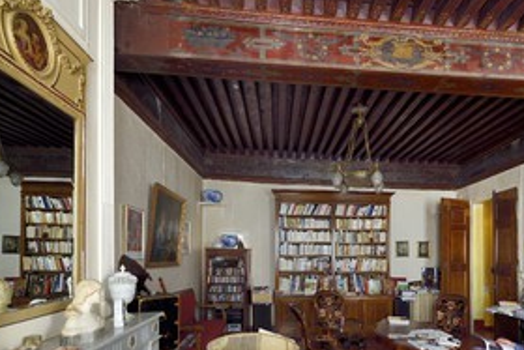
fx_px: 306
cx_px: 335
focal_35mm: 21
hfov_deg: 79.3
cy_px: 256
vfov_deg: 57.0
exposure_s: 1/25
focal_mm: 14
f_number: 6.3
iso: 800
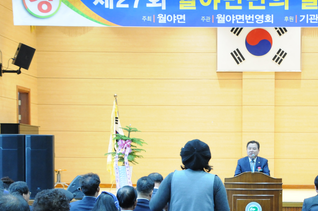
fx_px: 829
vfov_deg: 14.4
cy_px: 173
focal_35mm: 94
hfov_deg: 21.5
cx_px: 247
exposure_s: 1/30
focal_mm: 32
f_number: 4
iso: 1000
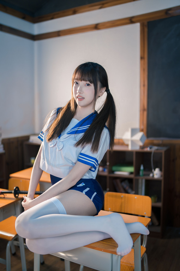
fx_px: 262
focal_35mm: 35
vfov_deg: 54.4
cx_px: 90
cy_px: 136
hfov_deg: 37.9
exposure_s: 1/320
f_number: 1.4
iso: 100
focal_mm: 35
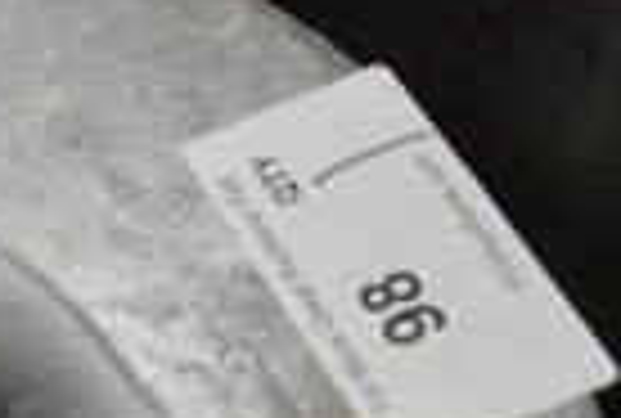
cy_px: 858
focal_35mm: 119
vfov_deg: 10.6
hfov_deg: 14.6
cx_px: -562
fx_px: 2059
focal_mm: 18
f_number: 3.5
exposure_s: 1/125
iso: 2200
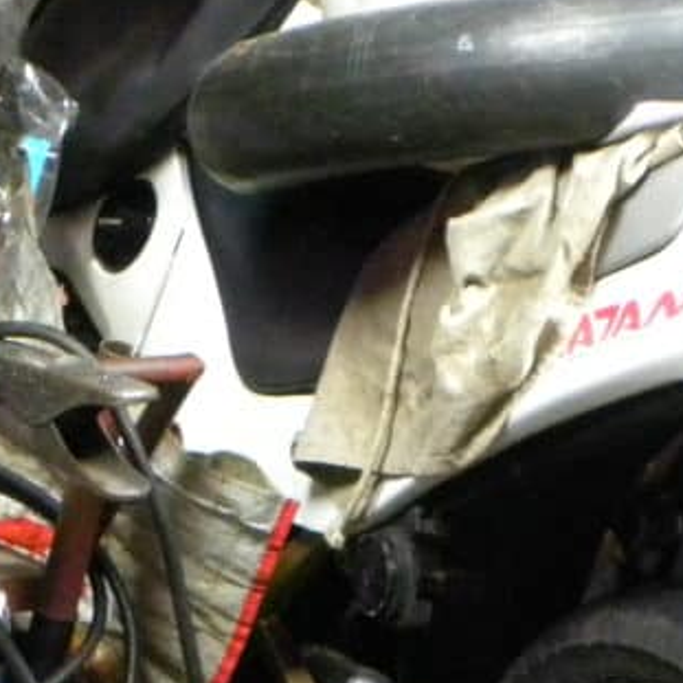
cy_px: 393
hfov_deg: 10.2
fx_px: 3773
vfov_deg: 10.3
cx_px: -130
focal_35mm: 169
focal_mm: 10.3
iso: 800
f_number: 3.5
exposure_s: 1/30
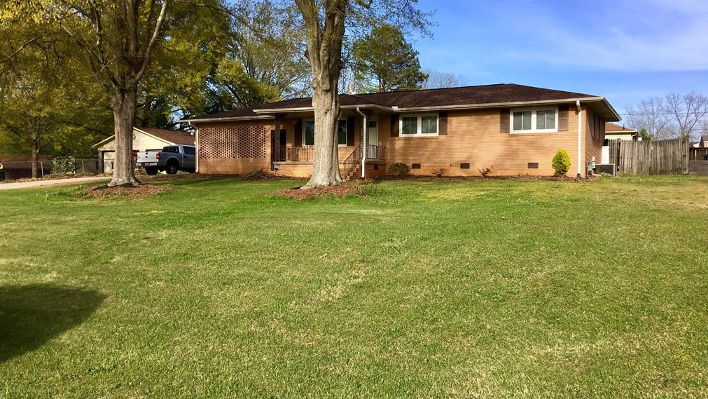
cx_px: 356
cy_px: 195
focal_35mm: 32
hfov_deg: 61.0
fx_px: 601
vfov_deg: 36.7
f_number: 2.2
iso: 25
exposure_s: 1/999
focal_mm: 4.15
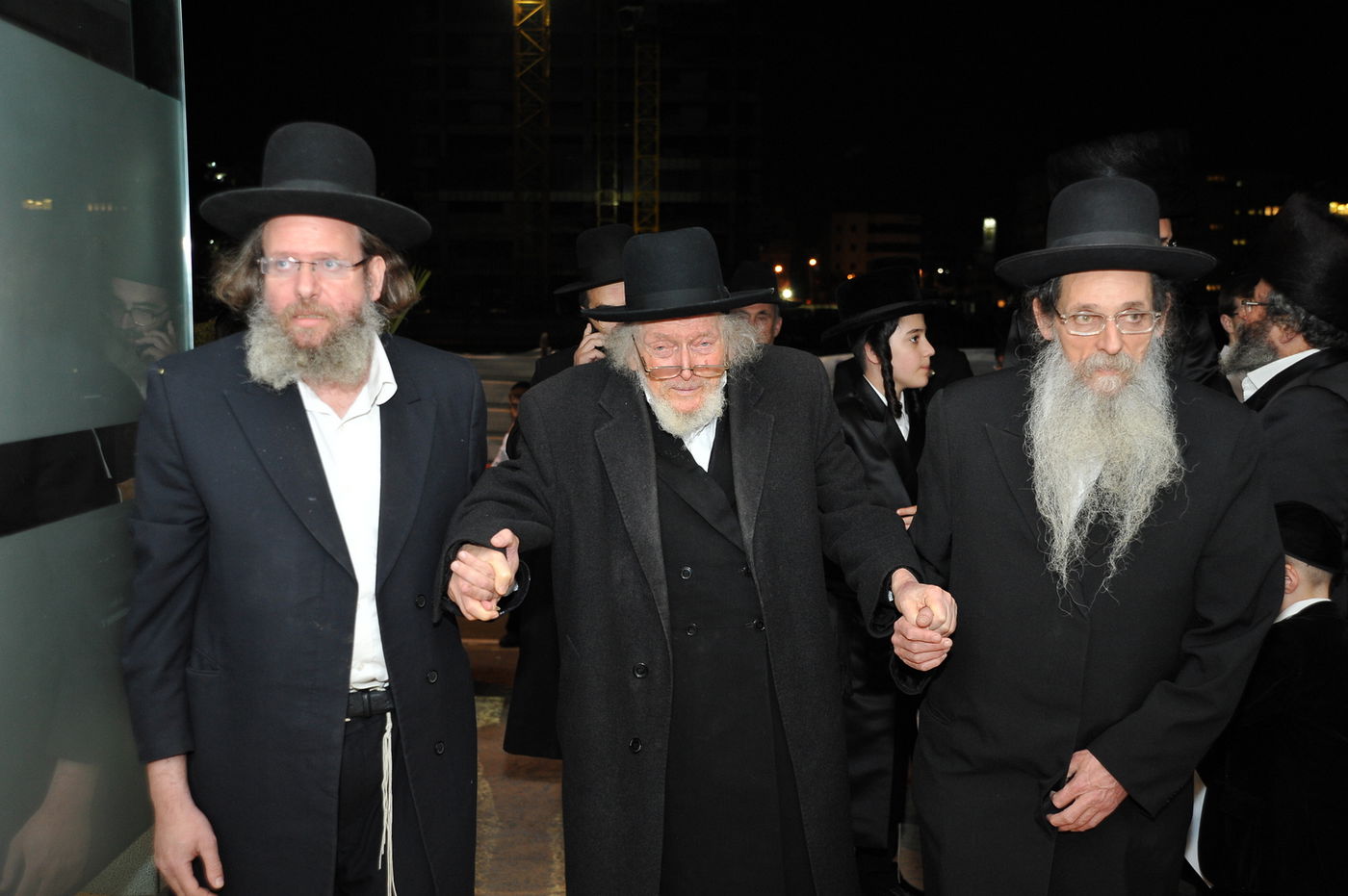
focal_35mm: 40
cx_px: 674
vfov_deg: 33.3
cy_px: 448
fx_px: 1497
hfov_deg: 48.5
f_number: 4.5
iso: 1600
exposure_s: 1/125
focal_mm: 40
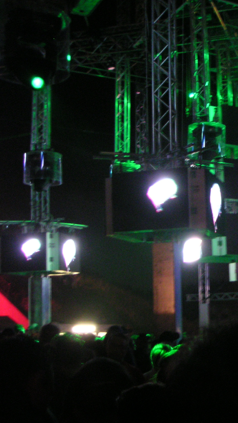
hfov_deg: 21.0
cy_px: 214
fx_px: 628
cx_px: 217
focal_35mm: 56
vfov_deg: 37.2
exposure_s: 1/4
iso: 200
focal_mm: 6
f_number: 2.8
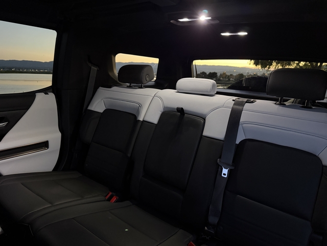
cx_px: 164
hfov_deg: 71.6
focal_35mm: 24
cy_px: 123
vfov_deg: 56.8
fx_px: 227
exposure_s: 1/30
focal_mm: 6.76
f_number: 1.78
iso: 1250
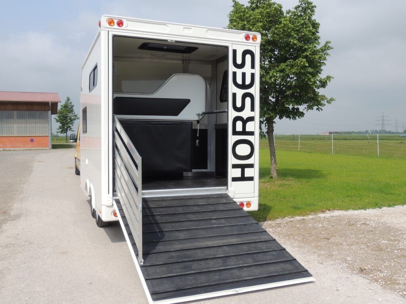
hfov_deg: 55.4
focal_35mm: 33
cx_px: 203
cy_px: 152
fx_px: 387
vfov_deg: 42.9
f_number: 3.2
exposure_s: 1/1600
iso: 100
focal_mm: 5.8
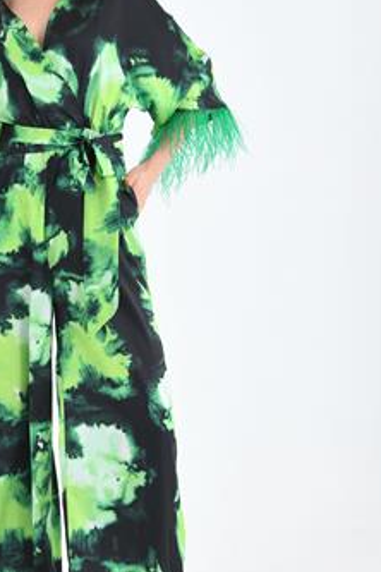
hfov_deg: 14.2
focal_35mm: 96
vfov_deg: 21.2
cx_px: 101
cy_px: 304
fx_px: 1524
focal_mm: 56
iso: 125
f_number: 6.3
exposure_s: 1/125
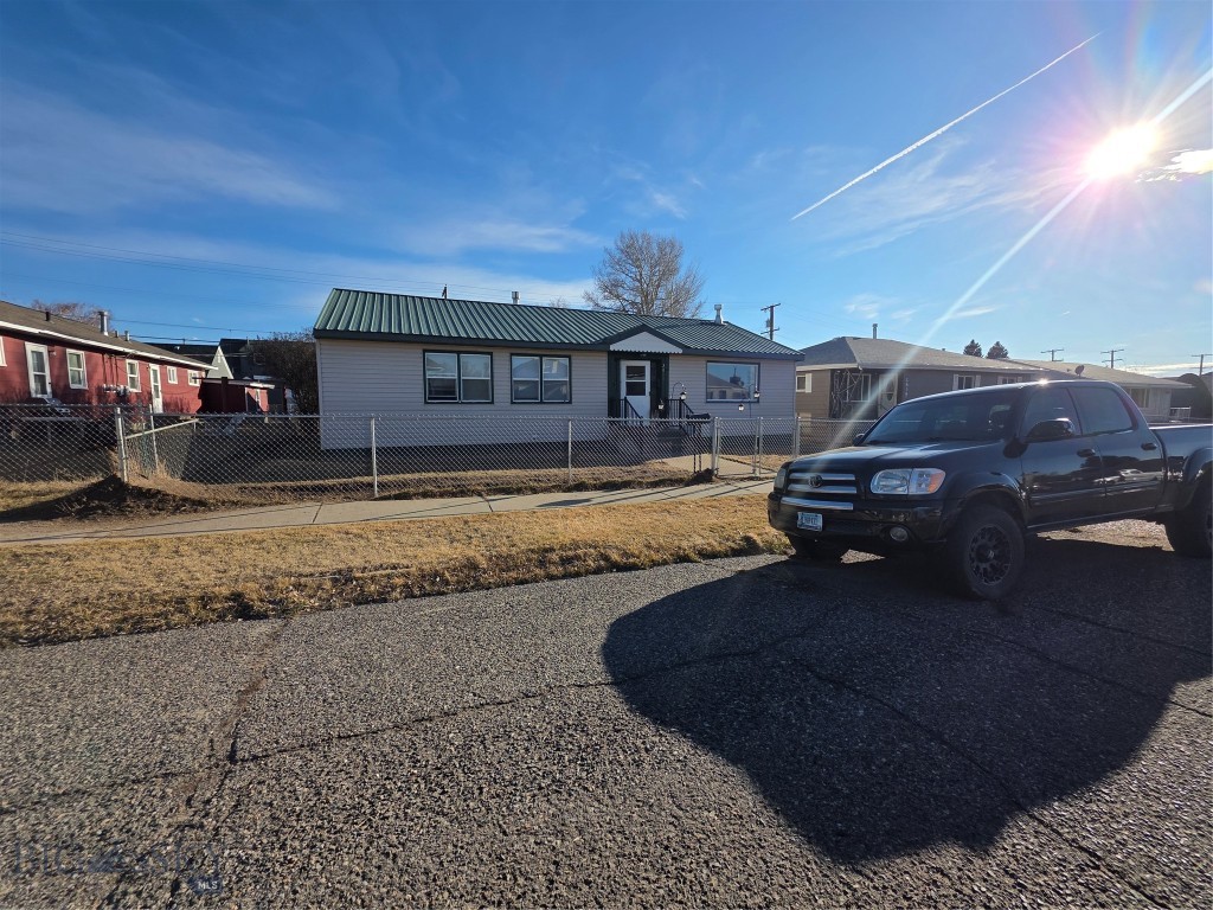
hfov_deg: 106.2
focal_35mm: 13
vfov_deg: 89.9
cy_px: 455
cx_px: 606
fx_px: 456
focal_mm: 2.2
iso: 40
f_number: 1.9
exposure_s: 1/2265
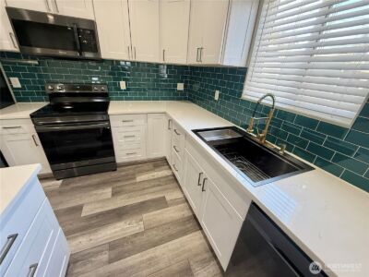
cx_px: 184
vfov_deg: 85.7
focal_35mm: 14
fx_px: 149
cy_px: 138
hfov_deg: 102.1
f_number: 2.2
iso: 250
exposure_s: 1/60
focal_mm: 2.22
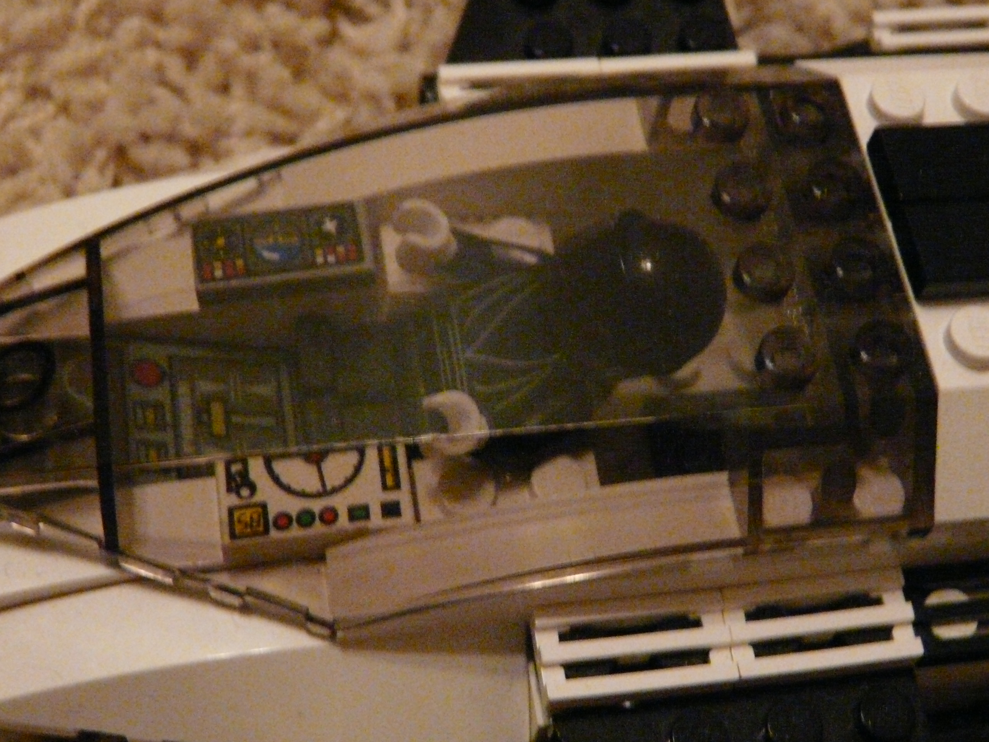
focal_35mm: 60
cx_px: 494
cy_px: 371
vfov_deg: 24.4
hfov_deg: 32.2
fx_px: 1714
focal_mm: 7.7
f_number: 3.2
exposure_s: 1/15
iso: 800
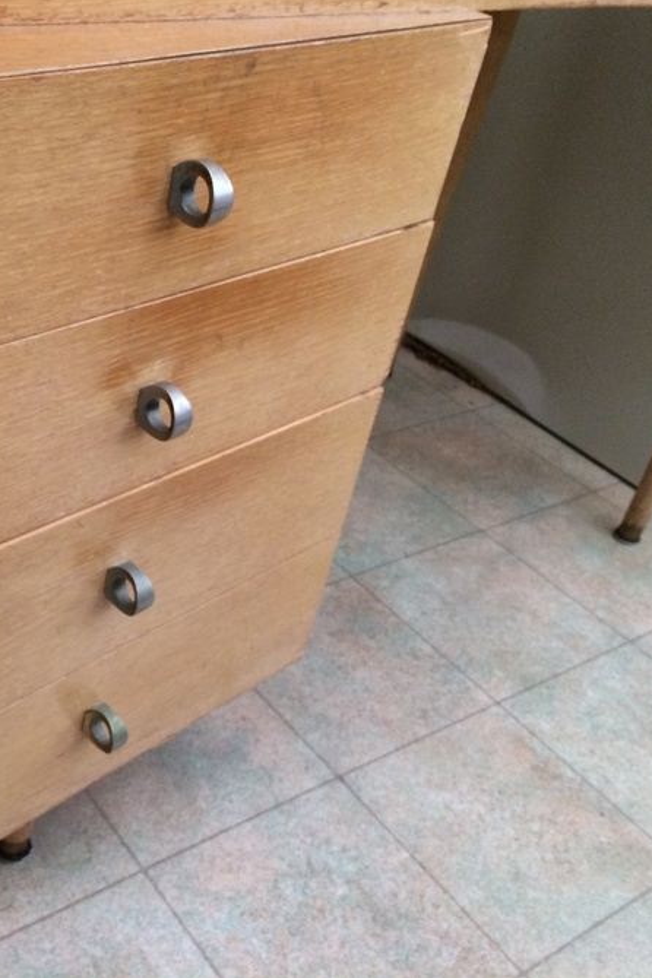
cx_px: 108
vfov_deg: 46.4
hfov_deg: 30.9
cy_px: 486
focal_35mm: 42
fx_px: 1141
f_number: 2.2
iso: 200
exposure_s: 1/30
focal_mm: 4.12
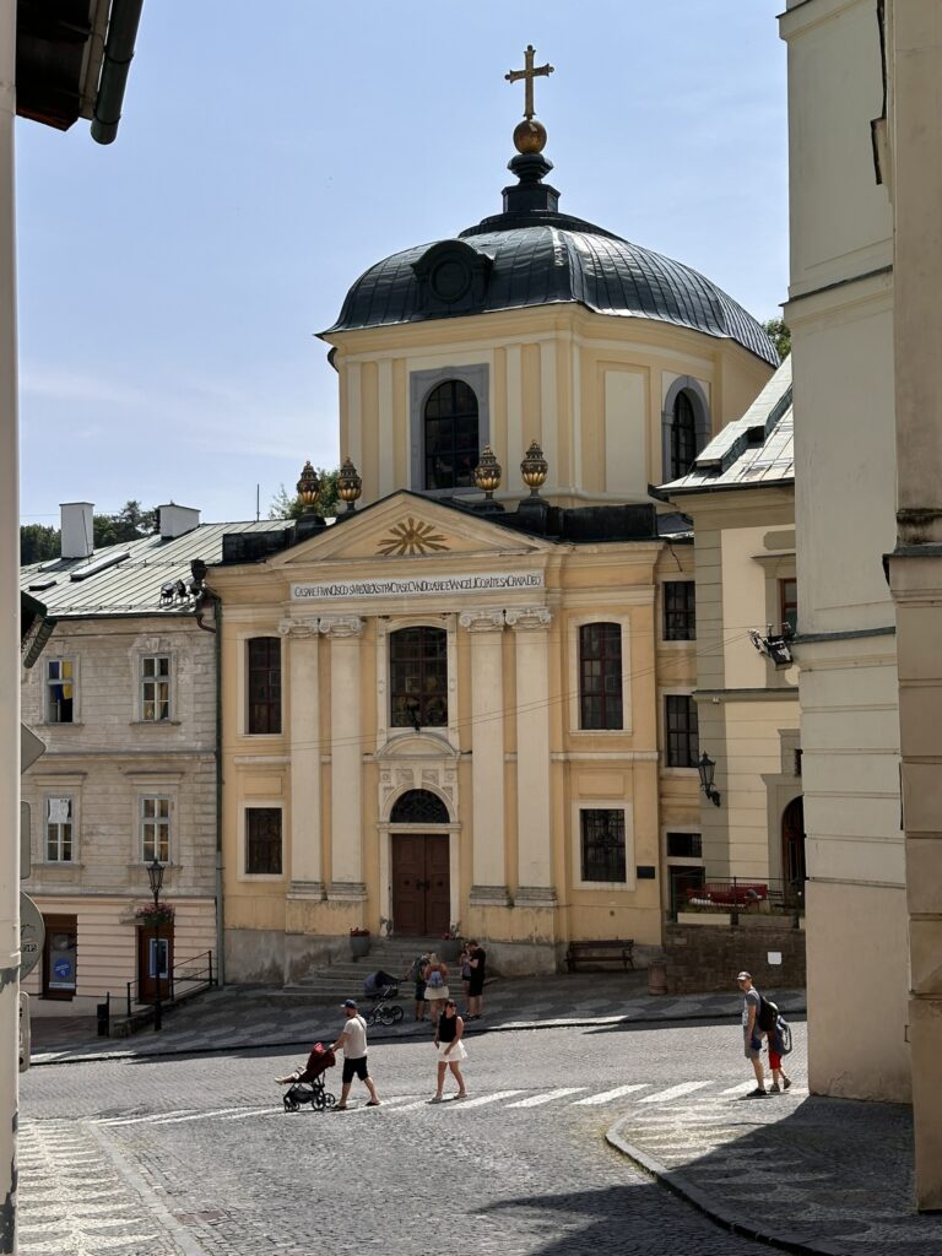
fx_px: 1742
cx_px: 471
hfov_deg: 30.3
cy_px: 628
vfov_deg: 39.7
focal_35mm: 48
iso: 64
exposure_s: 1/5263
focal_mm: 6.86
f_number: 1.78
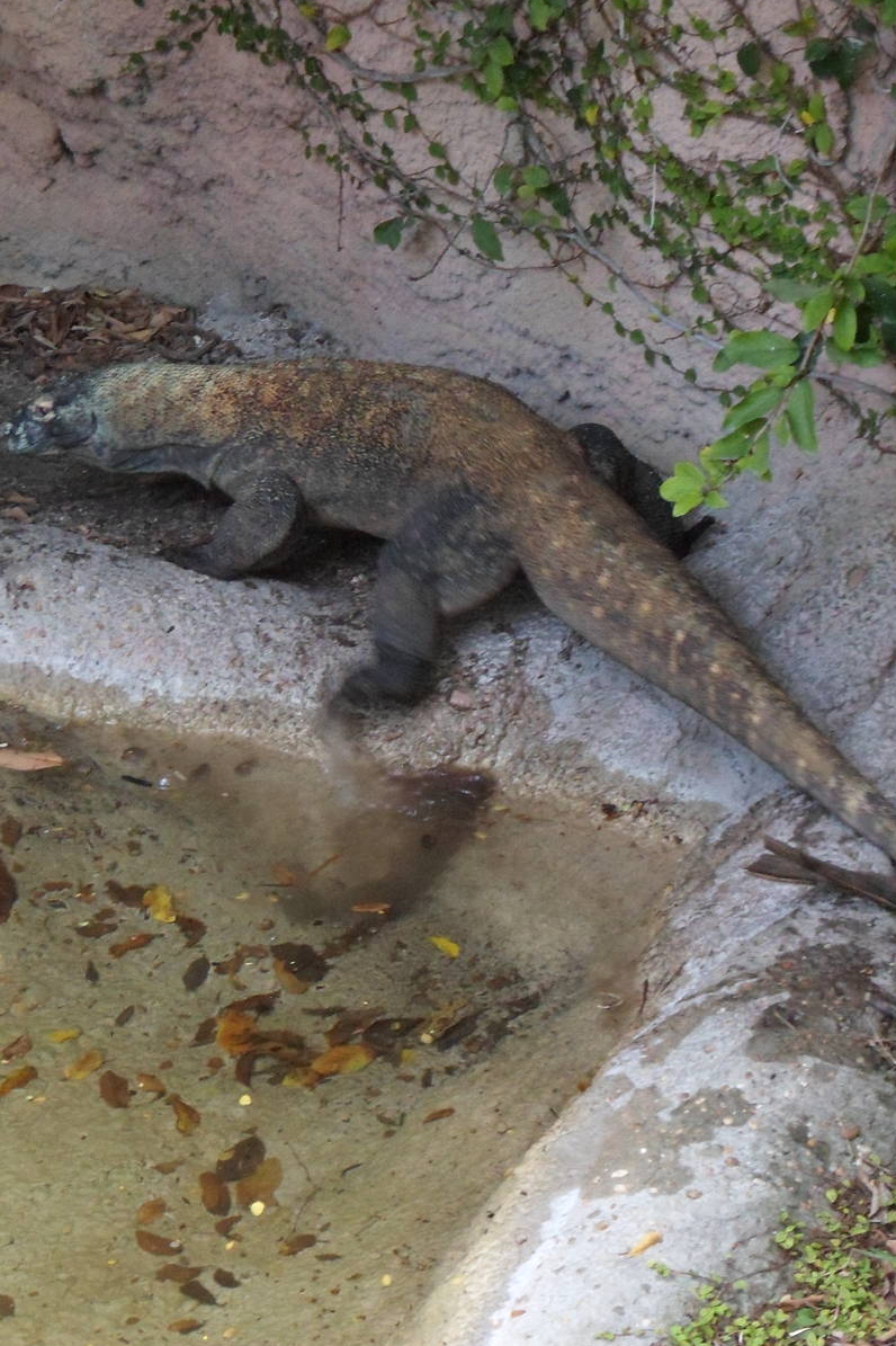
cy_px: 674
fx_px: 4370
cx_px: 252
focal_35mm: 117
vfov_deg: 17.5
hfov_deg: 11.7
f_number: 5.1
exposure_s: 1/45
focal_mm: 14
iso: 320
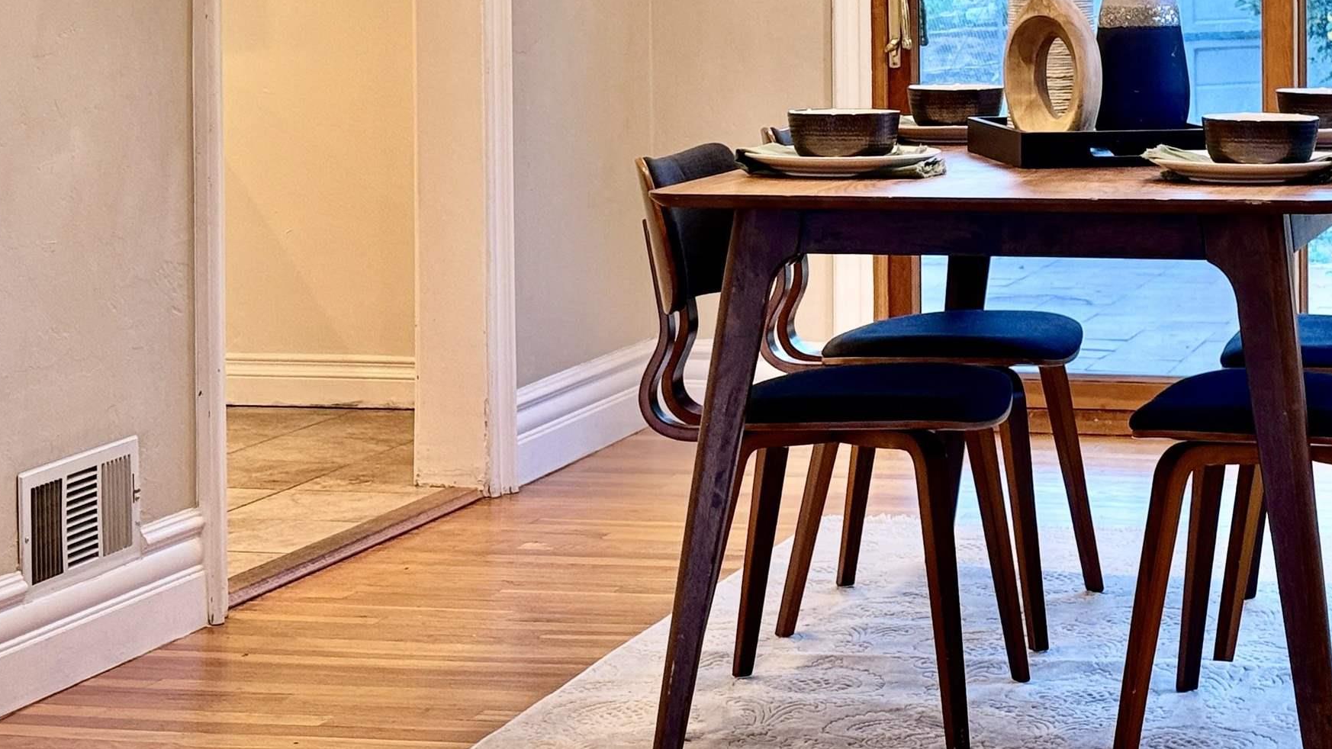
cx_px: 1014
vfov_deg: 13.0
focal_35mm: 92
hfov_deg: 22.9
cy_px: 20
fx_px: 3249
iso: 125
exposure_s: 1/60
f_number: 1.78
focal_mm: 6.76
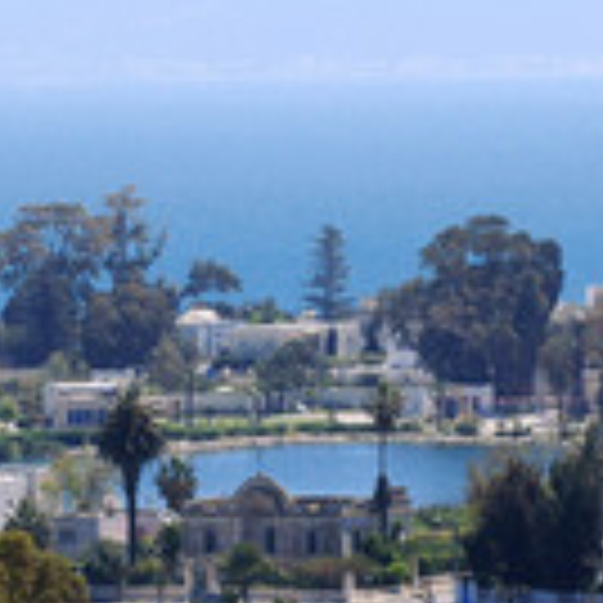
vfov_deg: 3.5
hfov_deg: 3.5
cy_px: 252
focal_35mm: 500
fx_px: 9861
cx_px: 326
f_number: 8
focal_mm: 125
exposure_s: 1/400
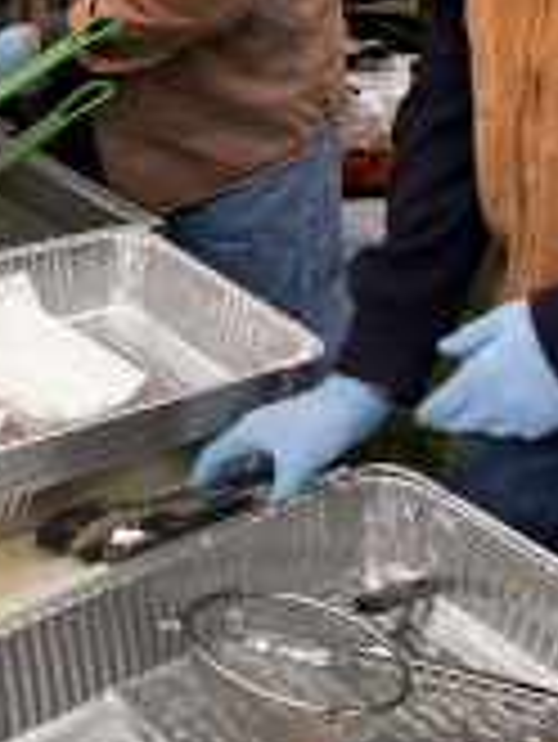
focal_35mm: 68
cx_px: 27
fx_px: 1460
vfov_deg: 27.8
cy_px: 126
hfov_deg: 21.1
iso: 32
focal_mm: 3.99
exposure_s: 1/534
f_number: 1.8
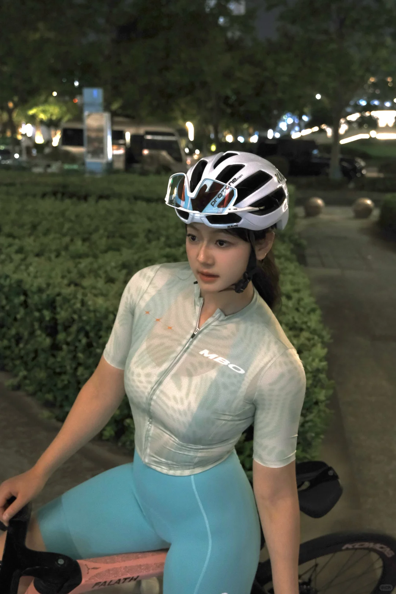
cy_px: 297
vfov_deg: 49.6
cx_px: 198
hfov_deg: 34.2
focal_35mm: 39
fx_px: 643
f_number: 3.6
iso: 3200
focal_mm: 26.3
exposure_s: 1/50
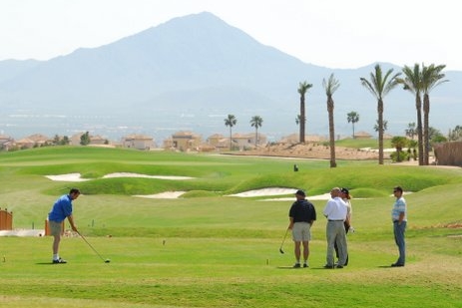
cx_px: 224
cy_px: 156
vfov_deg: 5.7
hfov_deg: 8.5
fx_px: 3100
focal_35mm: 242
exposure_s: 1/250
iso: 100
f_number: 7.1
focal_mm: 155
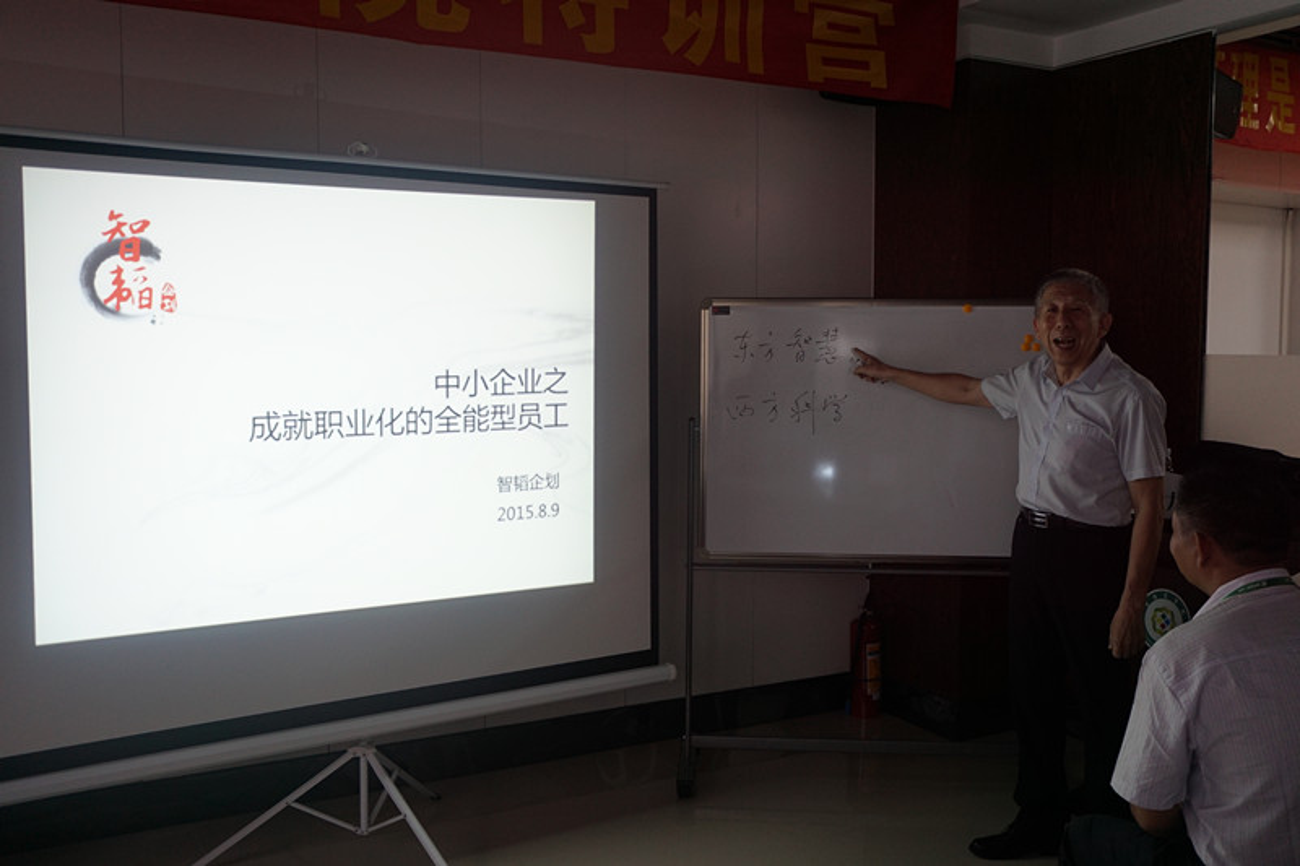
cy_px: 433
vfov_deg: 40.0
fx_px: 1191
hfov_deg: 57.2
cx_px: 650
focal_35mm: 33
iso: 400
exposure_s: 1/60
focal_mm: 22
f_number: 4
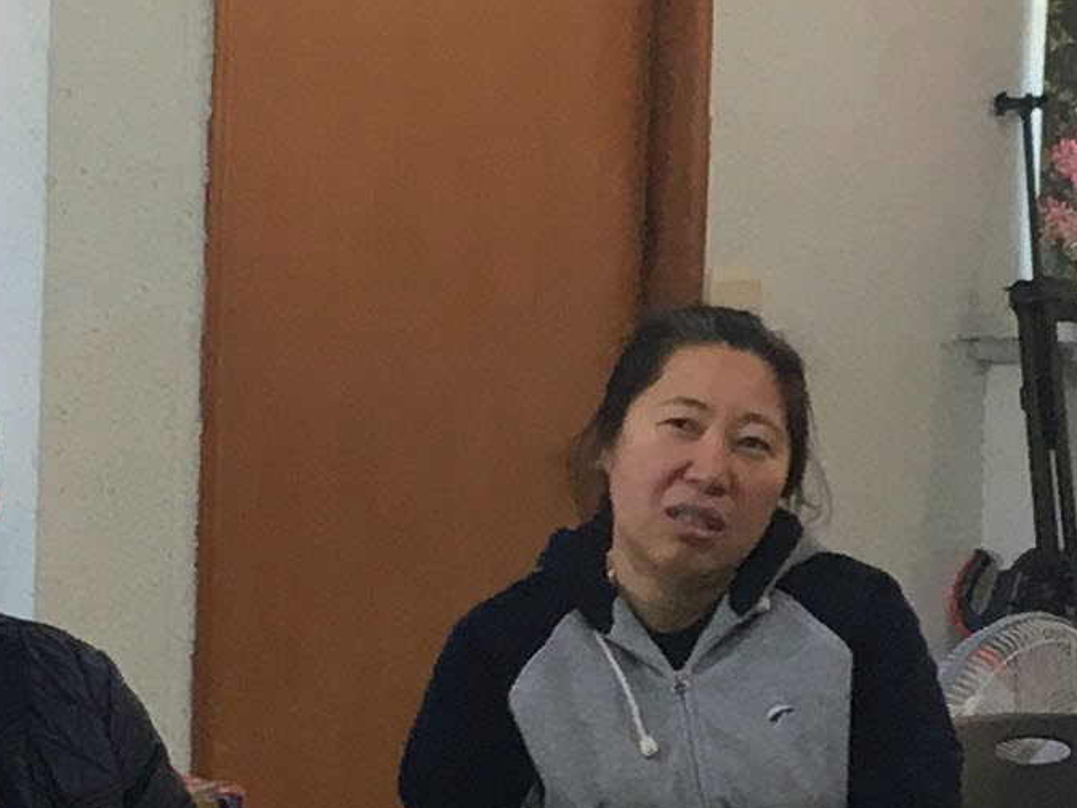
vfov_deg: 8.5
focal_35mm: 174
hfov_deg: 11.3
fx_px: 5414
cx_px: 750
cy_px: 753
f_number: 2.2
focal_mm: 4.15
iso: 25
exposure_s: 1/30
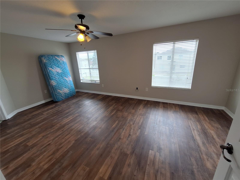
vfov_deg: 89.9
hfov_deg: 106.2
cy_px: 90
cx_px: 120
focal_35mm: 13
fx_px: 90
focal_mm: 1.74
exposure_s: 1/60
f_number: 2.2
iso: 64
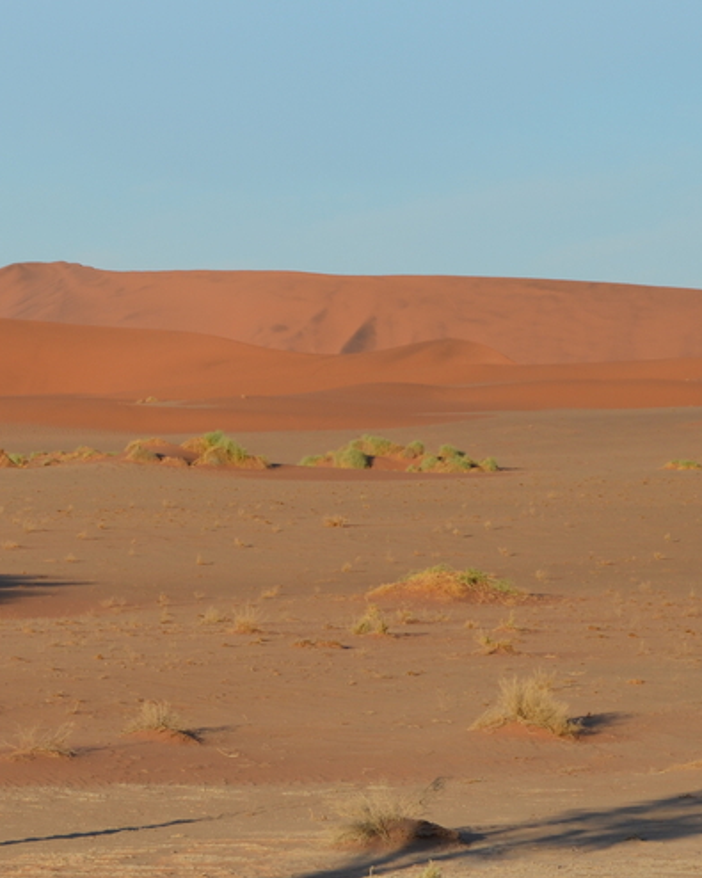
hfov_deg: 7.7
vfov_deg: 9.6
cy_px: 631
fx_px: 5201
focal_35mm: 200
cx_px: 66
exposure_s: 1/250
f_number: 8
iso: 125
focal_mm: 55
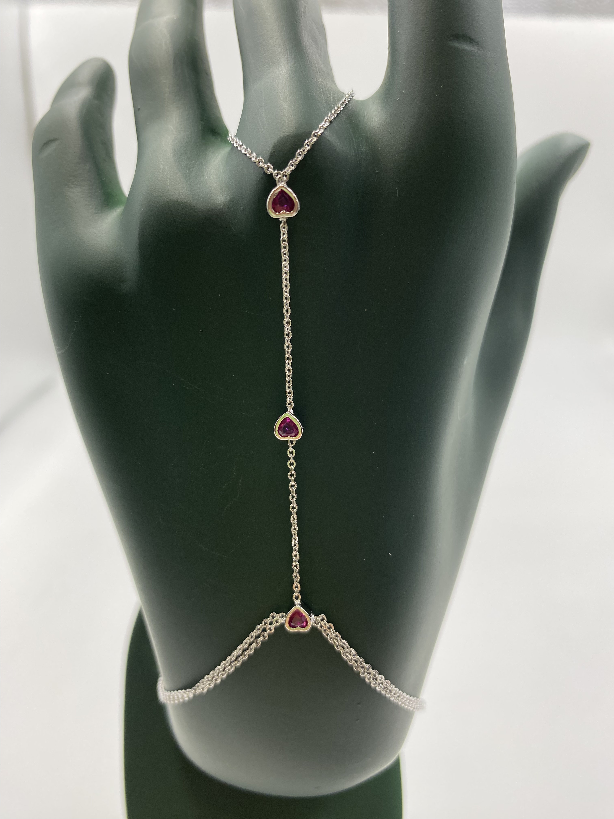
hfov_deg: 54.9
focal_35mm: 25
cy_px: 410
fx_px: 591
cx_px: 307
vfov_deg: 69.4
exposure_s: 1/137
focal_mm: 4.25
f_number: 1.8
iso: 32
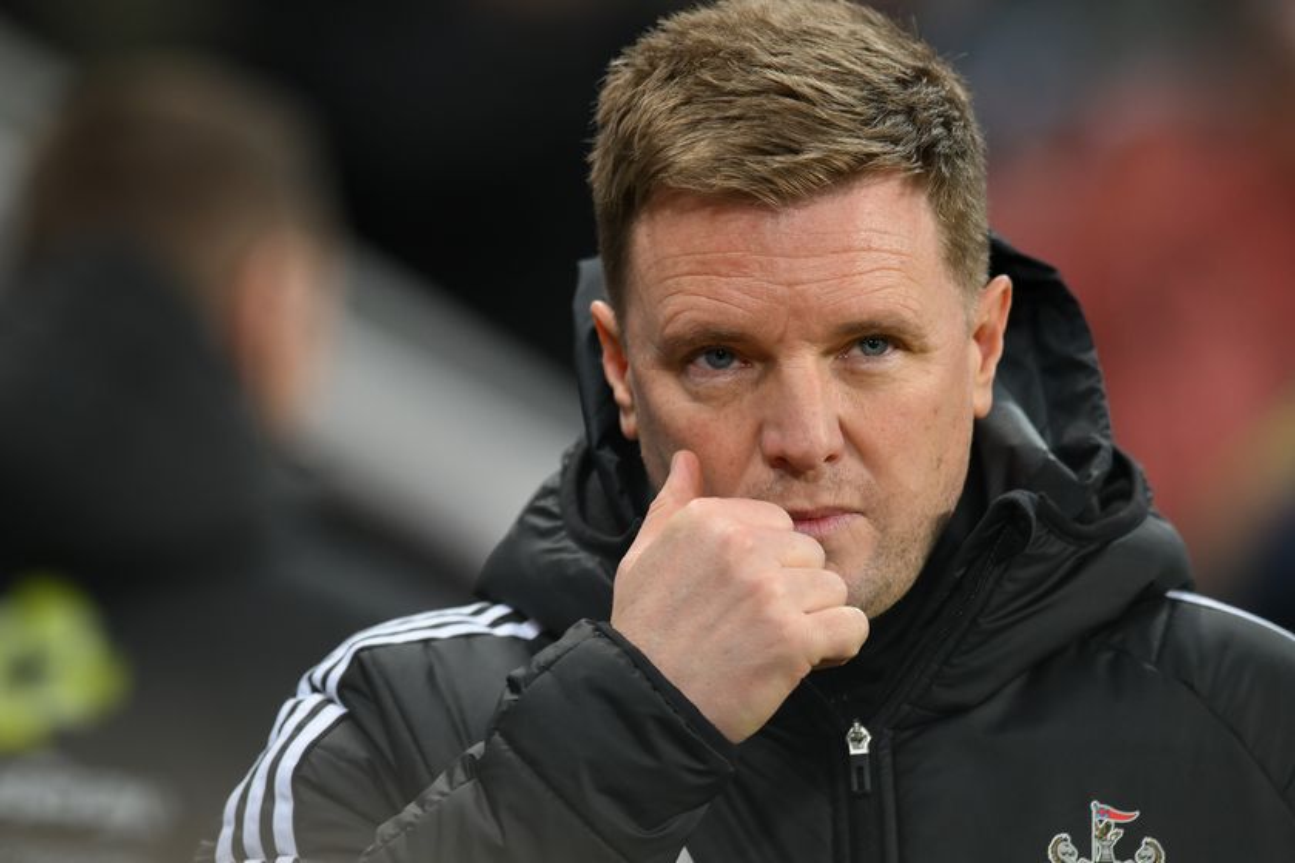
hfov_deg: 3.4
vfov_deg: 2.3
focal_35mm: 600
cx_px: 648
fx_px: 21582
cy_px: 432
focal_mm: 400
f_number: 3.2
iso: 800
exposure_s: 1/400
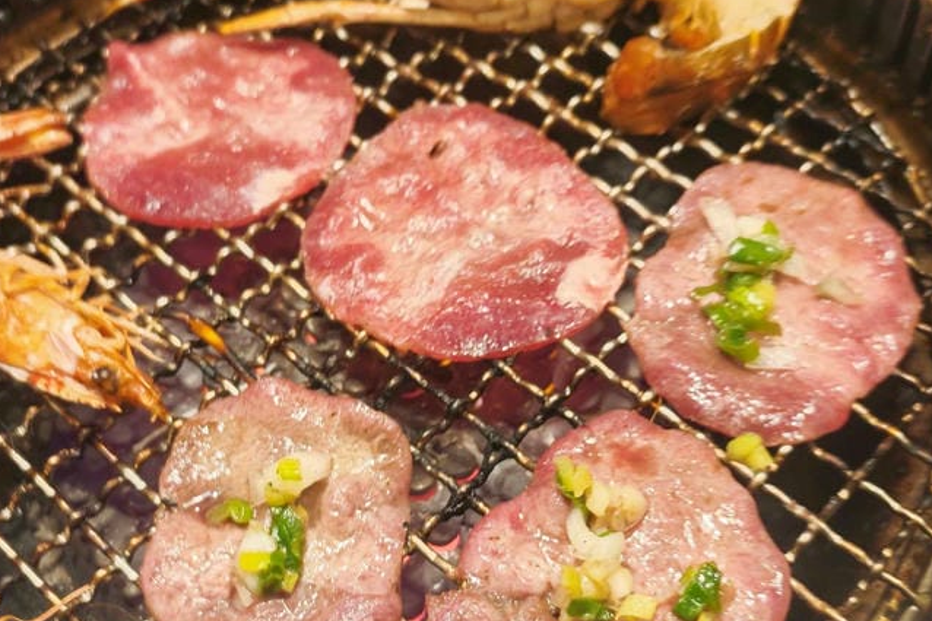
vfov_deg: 29.8
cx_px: 446
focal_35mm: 45
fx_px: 1165
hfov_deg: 43.6
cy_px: 311
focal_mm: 8.72
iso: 800
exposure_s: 1/60.1
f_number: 2
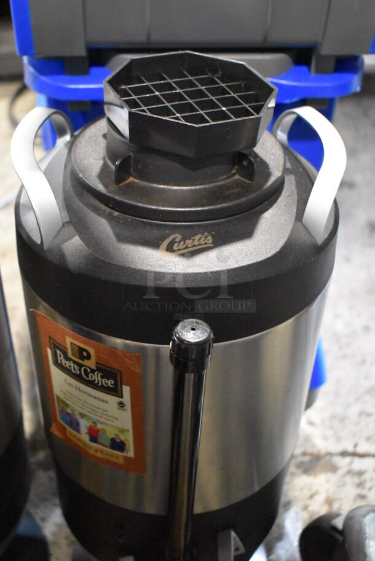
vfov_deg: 43.6
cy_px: 280
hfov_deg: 29.9
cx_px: 188
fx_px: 702
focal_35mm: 45
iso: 10000
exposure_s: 1/125
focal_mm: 30
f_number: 4.2
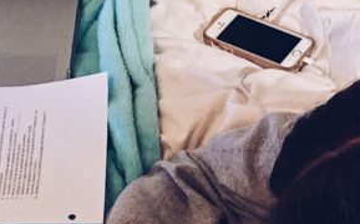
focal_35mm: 109
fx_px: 1068
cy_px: 467
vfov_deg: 10.8
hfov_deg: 19.0
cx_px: 253
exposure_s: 1/30
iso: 160
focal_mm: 4.15
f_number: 2.2
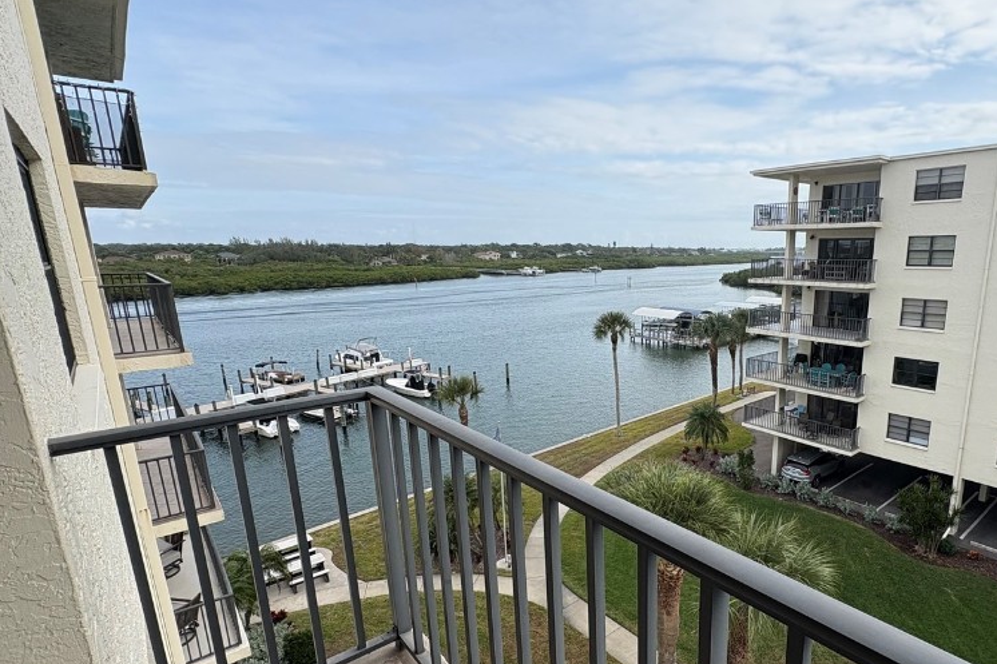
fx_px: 554
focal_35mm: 20
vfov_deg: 61.6
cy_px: 379
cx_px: 628
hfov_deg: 82.3
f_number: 2.2
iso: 50
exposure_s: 1/1160
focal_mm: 2.22
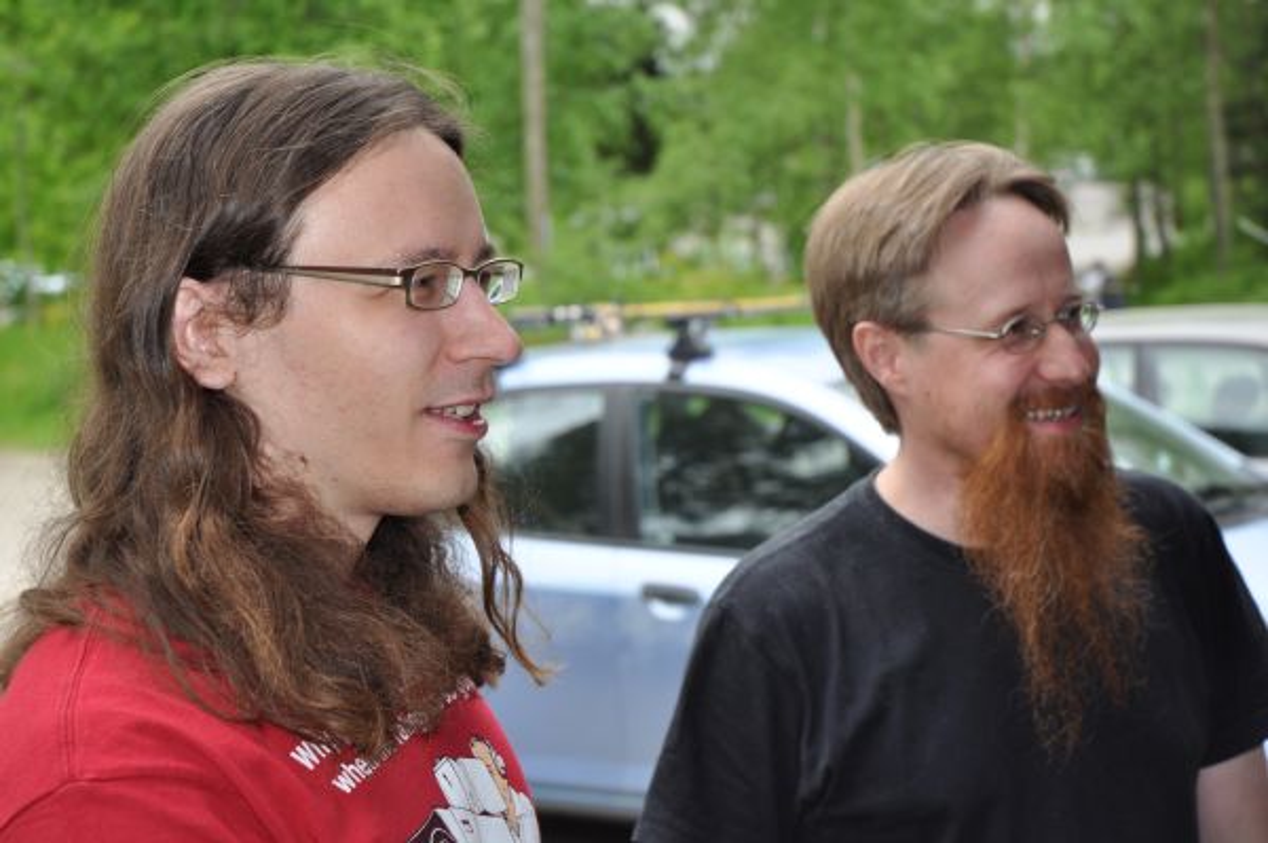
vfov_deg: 18.2
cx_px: 634
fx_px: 2639
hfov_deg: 27.0
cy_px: 422
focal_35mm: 75
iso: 360
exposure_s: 1/200
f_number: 4.5
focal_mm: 50
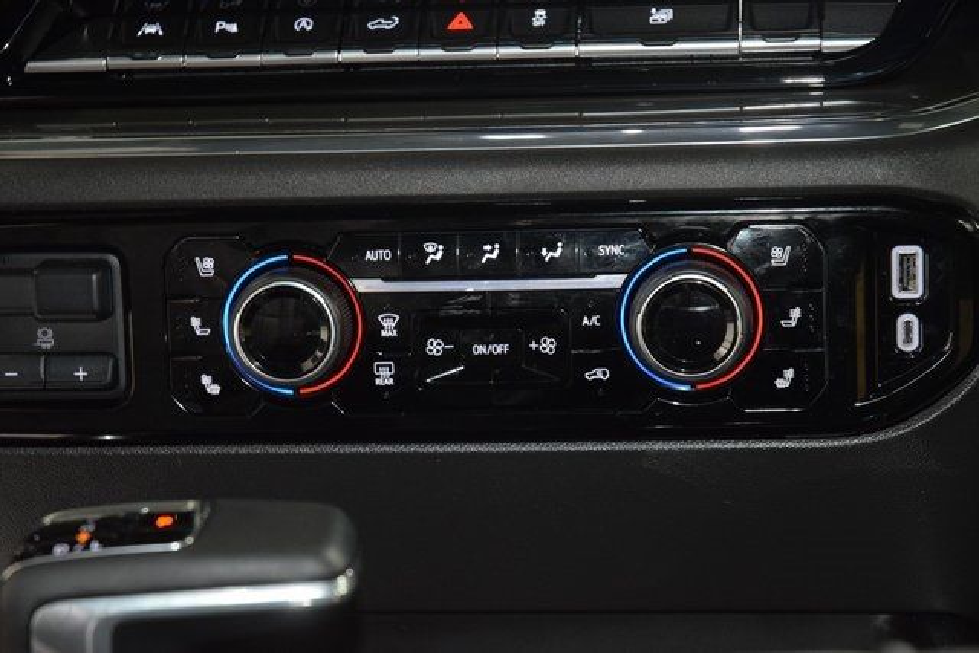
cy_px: 326
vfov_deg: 13.0
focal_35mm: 105
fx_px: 2856
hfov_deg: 19.5
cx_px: 490
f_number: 4.5
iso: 2500
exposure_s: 1/15
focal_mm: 70
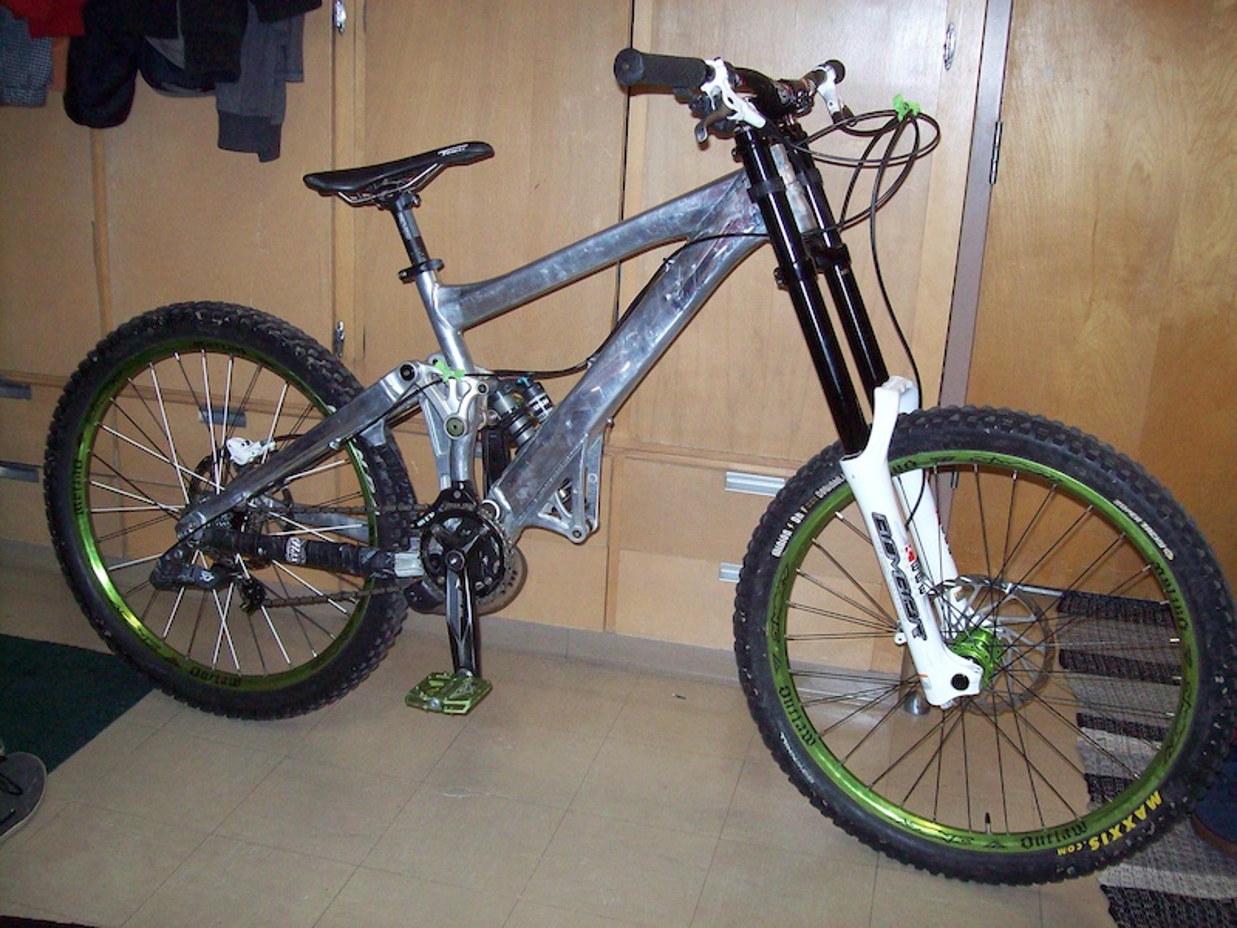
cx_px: 618
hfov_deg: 51.4
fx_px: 1286
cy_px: 464
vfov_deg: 39.7
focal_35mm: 36
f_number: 2.7
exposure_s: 1/64
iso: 200
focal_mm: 6
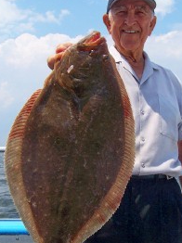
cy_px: 138
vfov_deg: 34.9
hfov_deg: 26.3
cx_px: 125
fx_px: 386
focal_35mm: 55
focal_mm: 5.85
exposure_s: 1/500
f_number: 4
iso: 64
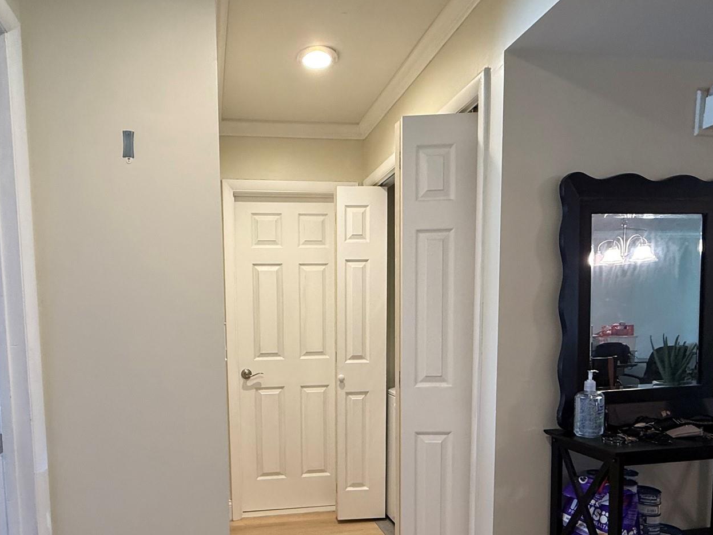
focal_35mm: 23
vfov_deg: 57.4
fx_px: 474
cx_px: 278
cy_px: 362
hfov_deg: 73.0
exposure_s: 1/60
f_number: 2.2
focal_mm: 2.22
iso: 160
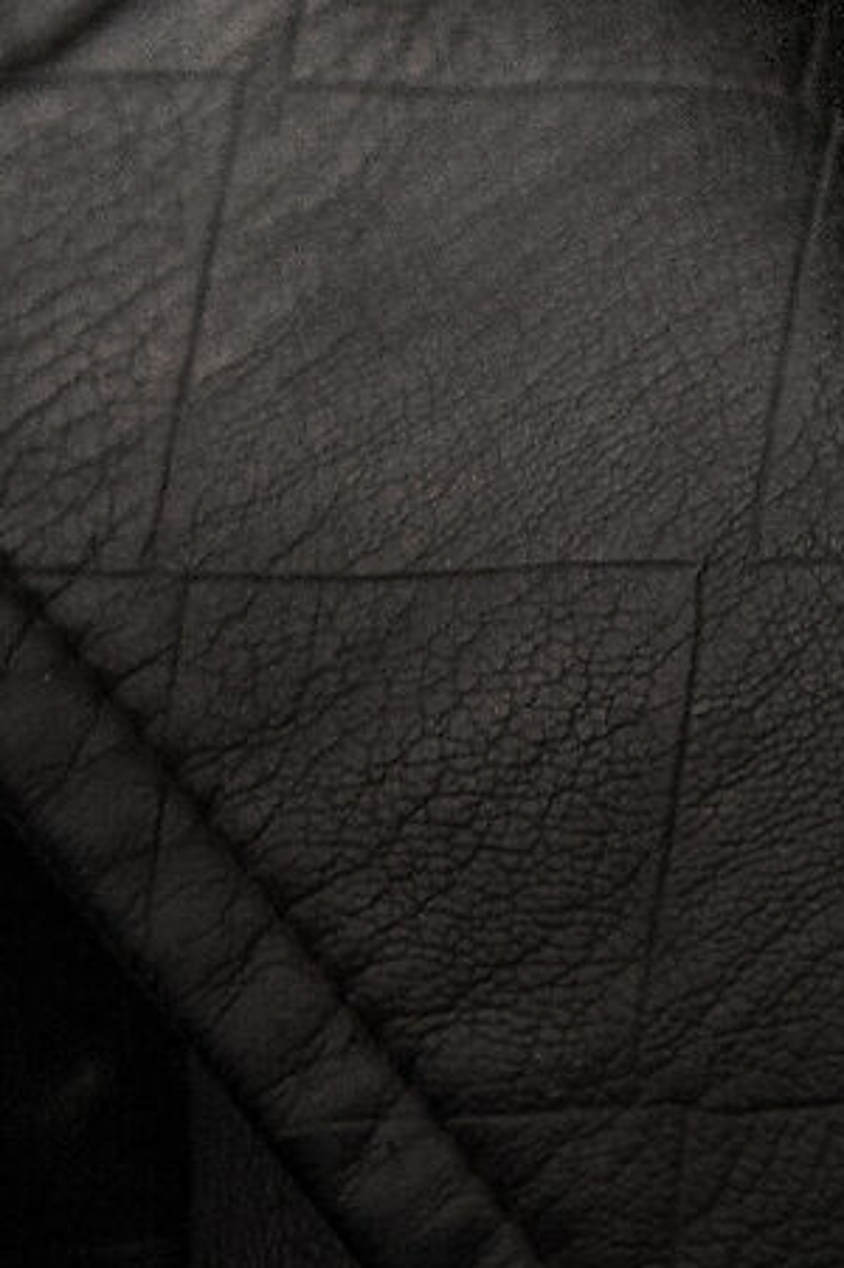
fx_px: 32823
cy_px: -2097
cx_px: 1346
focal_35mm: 932
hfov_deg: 1.5
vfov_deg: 2.2
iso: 6400
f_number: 2.8
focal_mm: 175
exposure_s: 1/3200
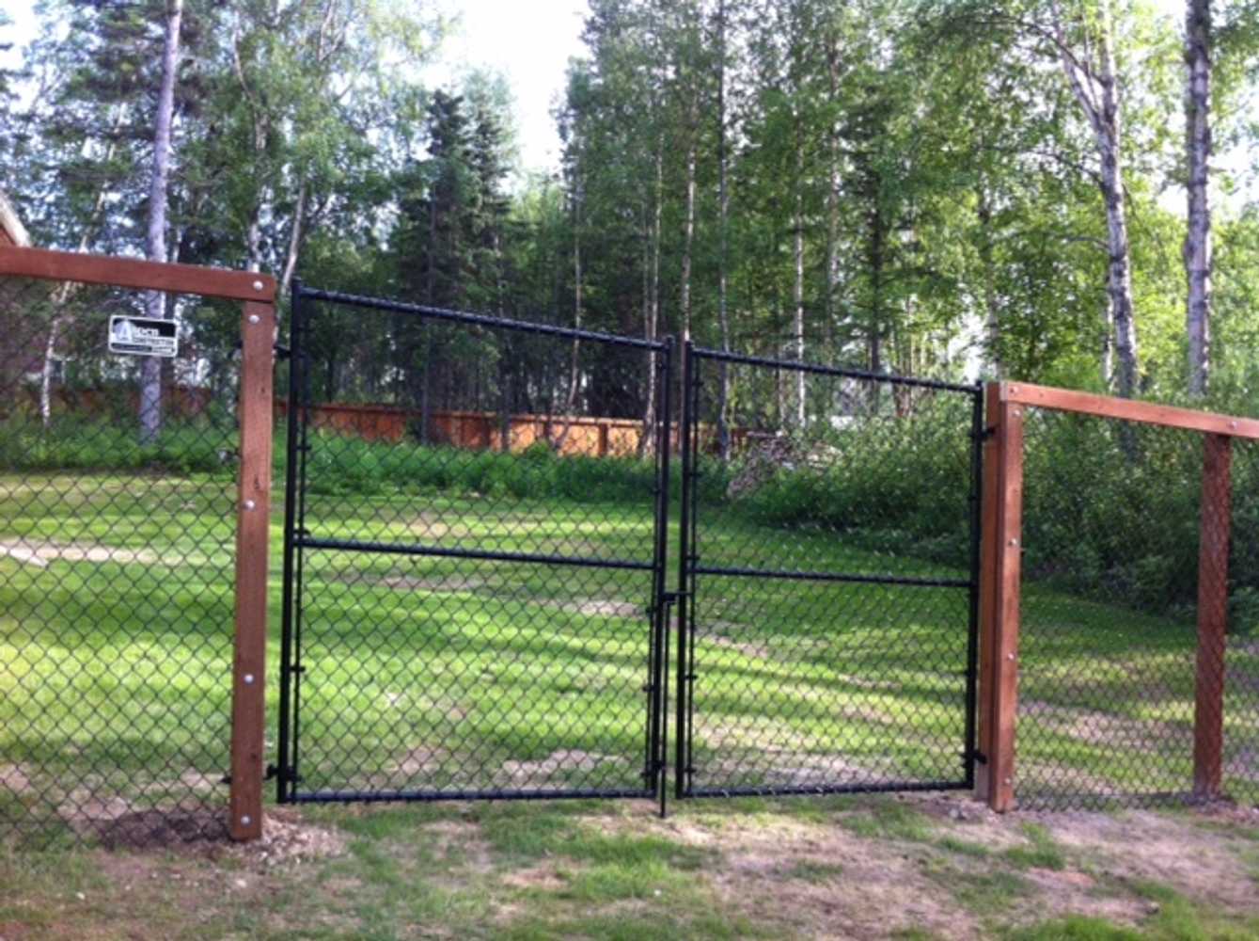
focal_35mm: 35
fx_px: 1271
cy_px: 470
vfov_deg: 40.6
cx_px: 630
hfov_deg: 52.7
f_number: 2.8
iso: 80
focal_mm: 3.85
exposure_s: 1/127
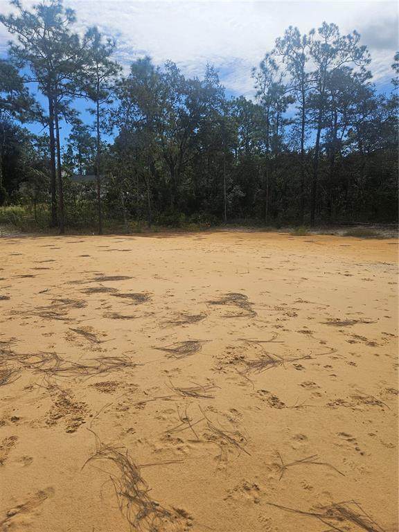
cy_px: 266
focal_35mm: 23
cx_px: 200
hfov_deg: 58.9
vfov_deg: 73.9
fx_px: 353
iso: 25
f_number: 1.8
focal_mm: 5.4
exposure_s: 1/3618
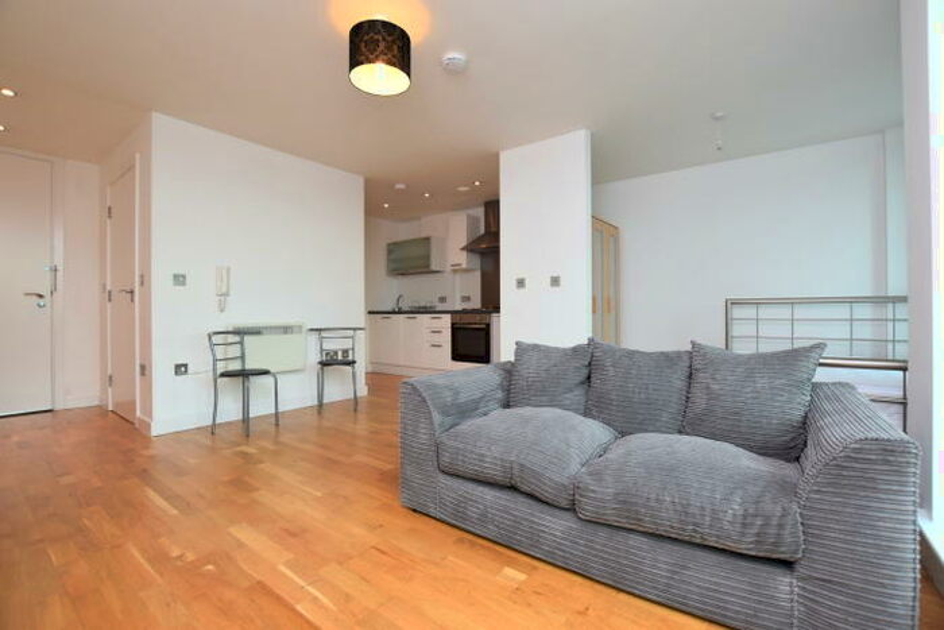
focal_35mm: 15
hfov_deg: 100.4
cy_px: 315
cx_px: 472
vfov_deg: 77.4
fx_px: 393
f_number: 5.6
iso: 500
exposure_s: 1/125
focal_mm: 10
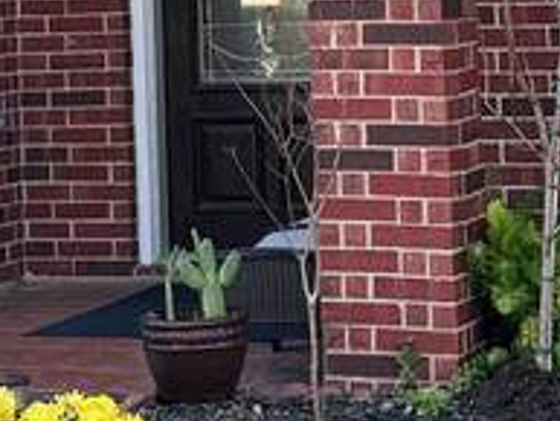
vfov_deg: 9.1
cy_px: -200
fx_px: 2574
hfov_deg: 12.4
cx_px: 133
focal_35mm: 159
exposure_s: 1/394
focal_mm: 6.76
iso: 80
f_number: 1.78
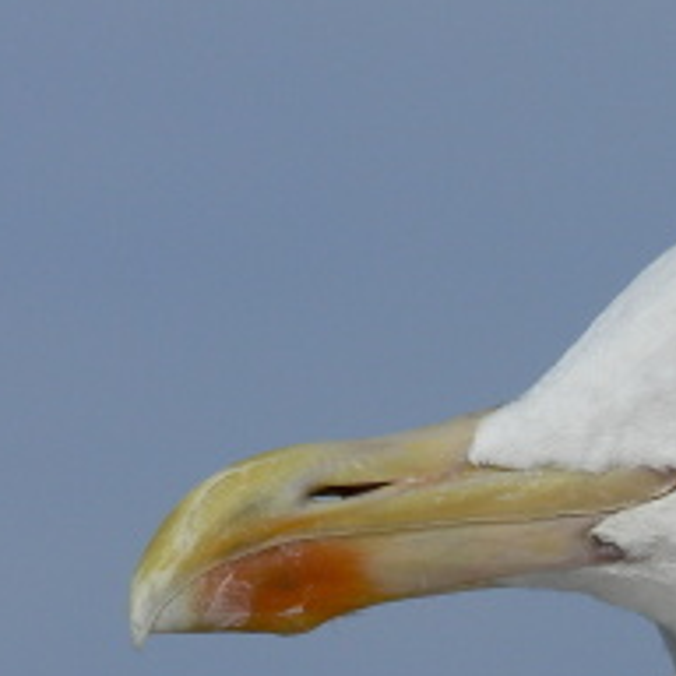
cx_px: 834
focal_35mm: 929
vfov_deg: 1.9
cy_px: 486
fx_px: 20525
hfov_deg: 1.9
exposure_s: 1/640
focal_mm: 88.8
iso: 80
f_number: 9
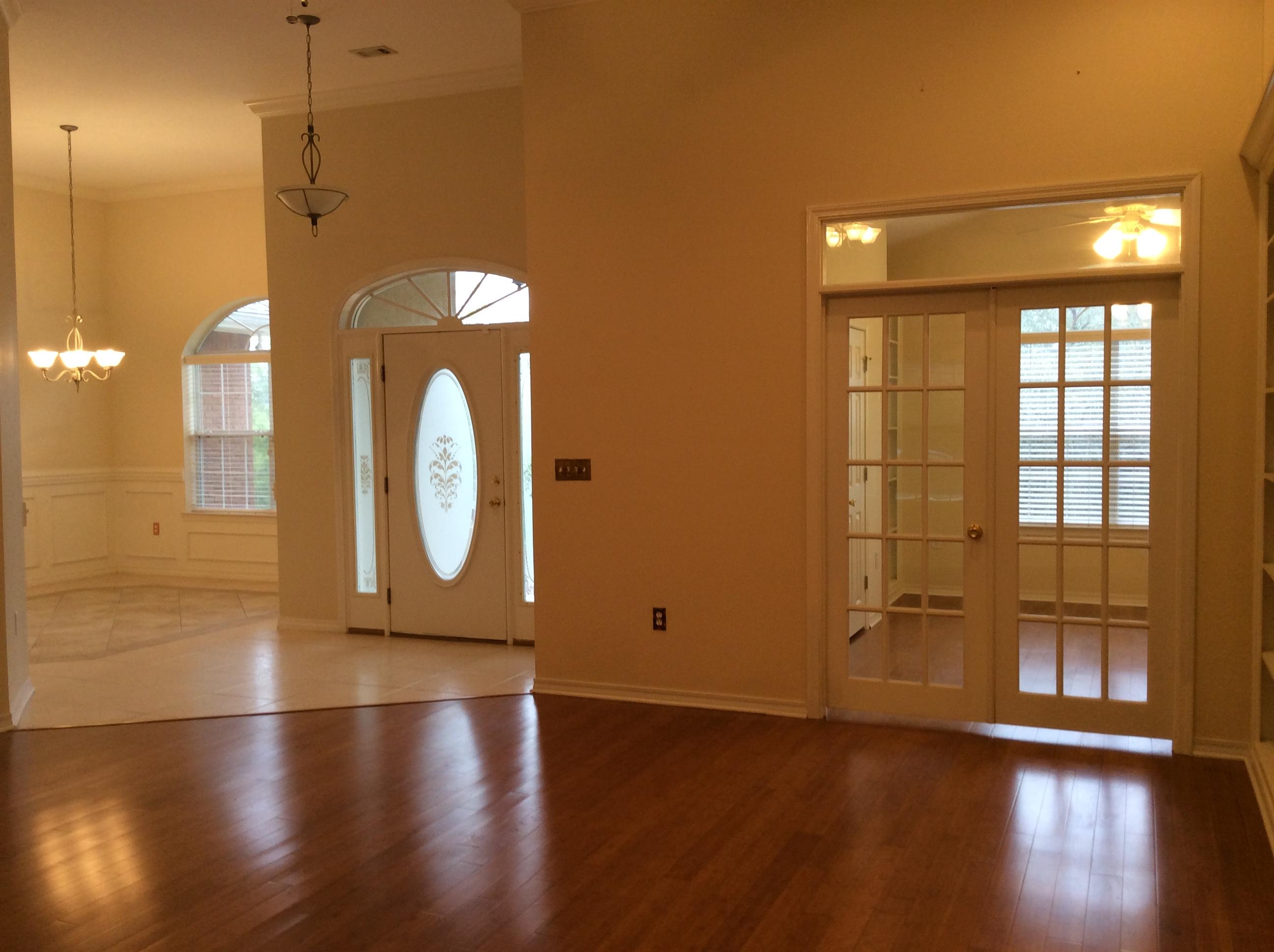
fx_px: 1176
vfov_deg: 44.1
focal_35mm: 32
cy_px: 476
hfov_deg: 56.9
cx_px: 637
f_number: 2.4
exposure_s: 1/24
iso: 50
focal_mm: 3.3
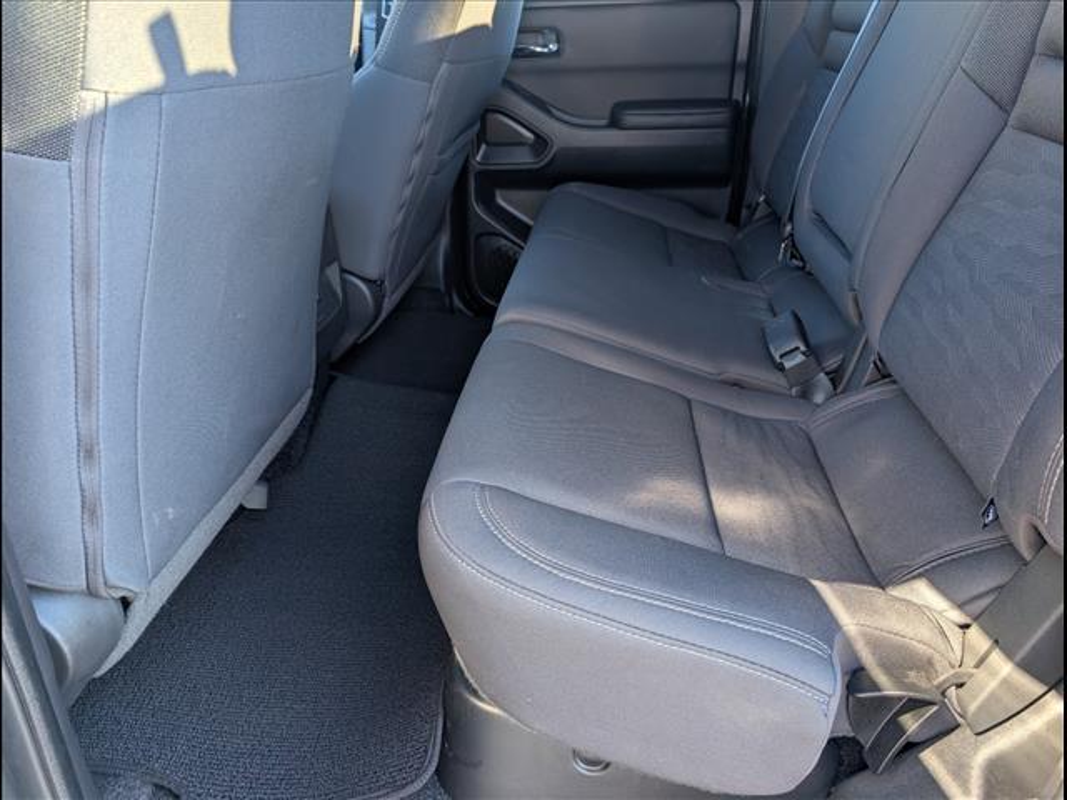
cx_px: 534
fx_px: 740
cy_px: 400
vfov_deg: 56.8
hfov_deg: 71.6
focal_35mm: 24
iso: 94
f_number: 1.68
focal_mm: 6.9
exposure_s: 1/82.6
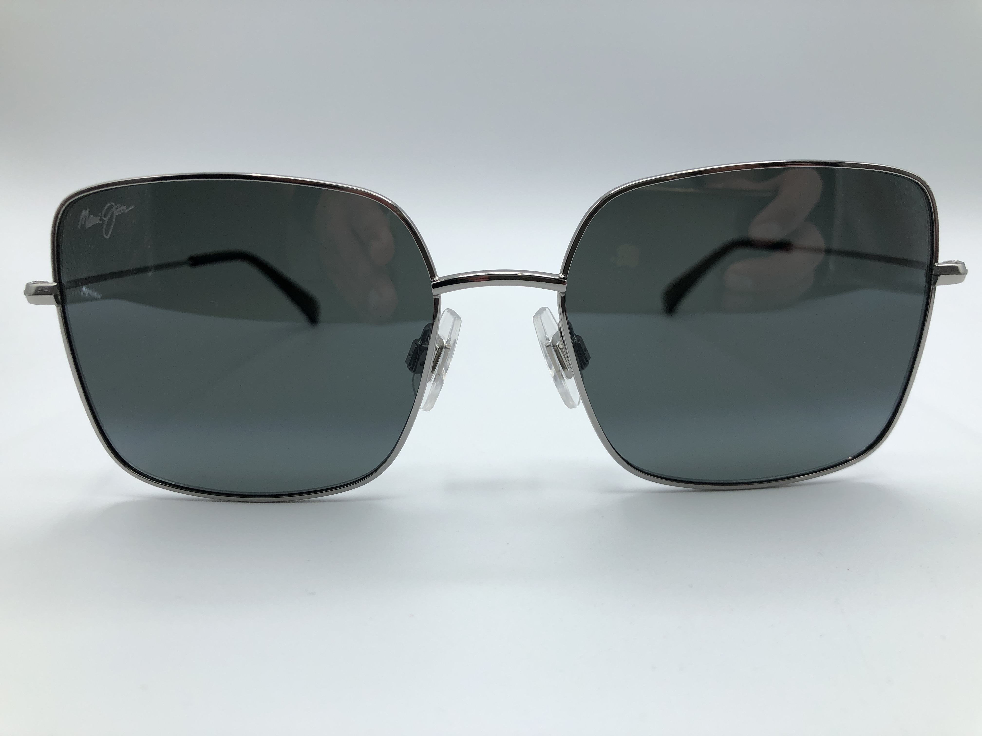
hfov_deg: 63.4
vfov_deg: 49.7
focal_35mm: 28
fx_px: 794
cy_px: 368
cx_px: 491
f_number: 1.8
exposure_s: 1/505
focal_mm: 4
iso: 25
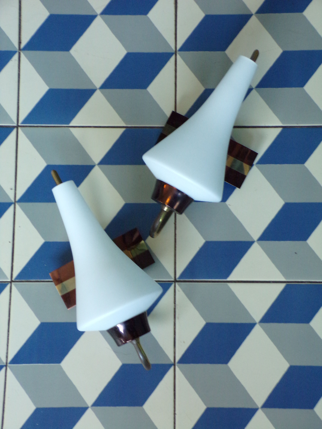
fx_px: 918
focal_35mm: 74
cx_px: 161
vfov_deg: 26.3
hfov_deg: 19.9
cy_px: 214
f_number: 3.9
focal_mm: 13.3
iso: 400
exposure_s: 1/17
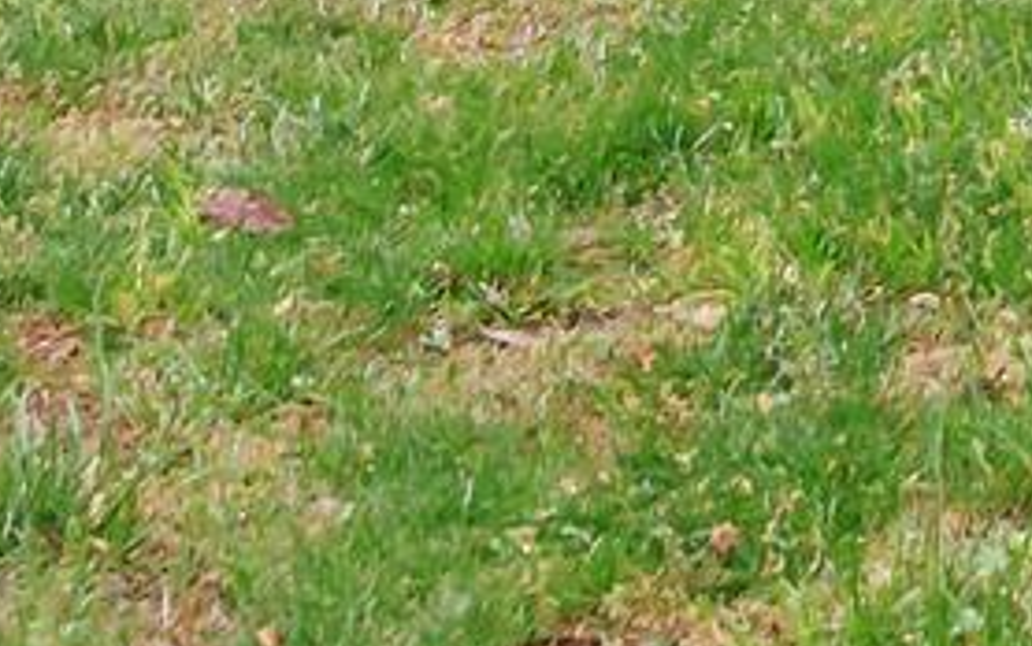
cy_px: -1389
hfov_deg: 10.7
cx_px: 1425
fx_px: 5346
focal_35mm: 190
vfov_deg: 6.3
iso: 200
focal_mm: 30
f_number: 8
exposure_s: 1/13
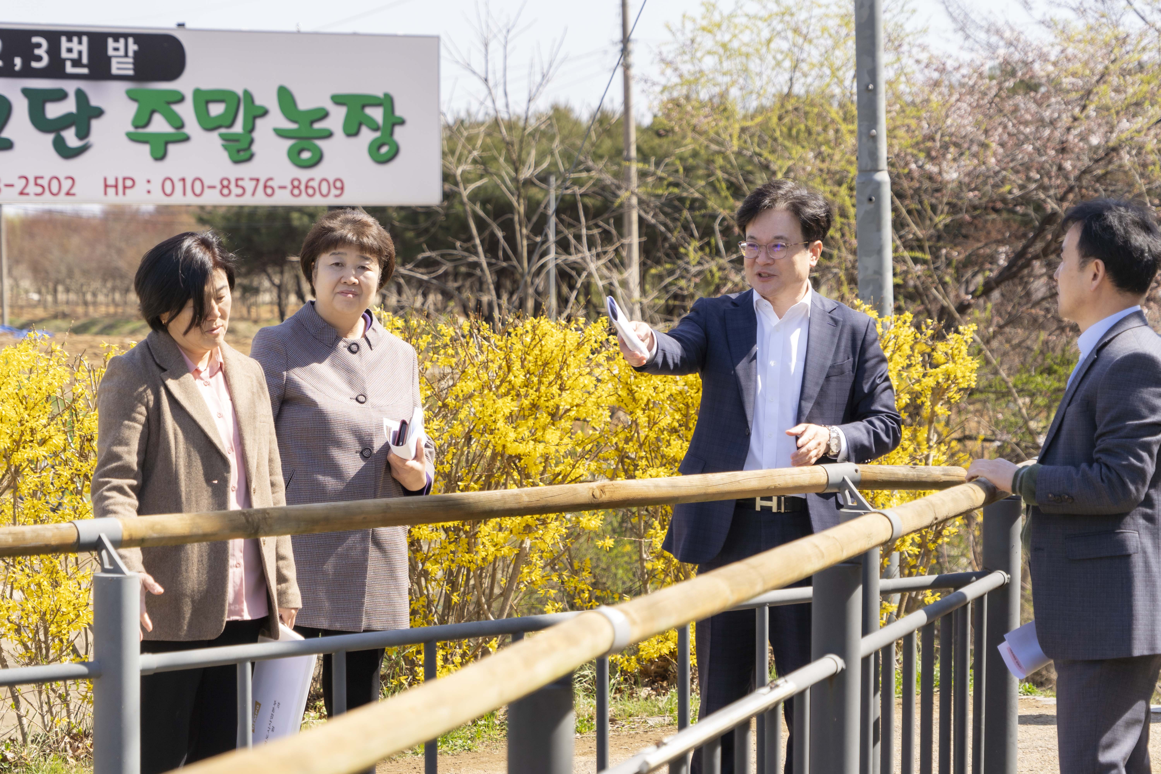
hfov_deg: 17.8
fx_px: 3708
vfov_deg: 11.9
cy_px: 387
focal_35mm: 115
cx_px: 580
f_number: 7.1
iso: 200
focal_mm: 115
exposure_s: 1/320
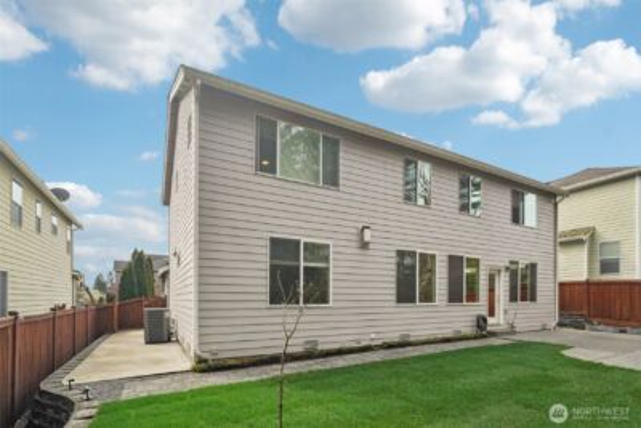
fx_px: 285
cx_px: 320
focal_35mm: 16
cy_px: 214
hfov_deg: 96.7
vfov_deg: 73.8
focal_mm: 16
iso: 1600
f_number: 8
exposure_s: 1/1600
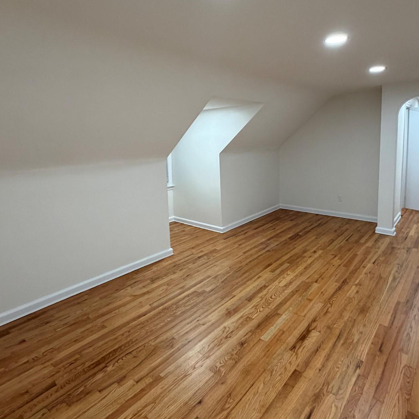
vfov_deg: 71.4
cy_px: 169
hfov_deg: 72.1
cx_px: 221
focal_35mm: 21
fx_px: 288
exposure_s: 1/120
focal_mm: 2.22
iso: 320
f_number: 2.2
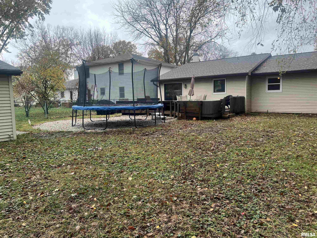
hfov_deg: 67.3
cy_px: 119
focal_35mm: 26
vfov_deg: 53.1
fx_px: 238
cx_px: 158
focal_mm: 5.7
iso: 50
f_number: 1.5
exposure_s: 1/163
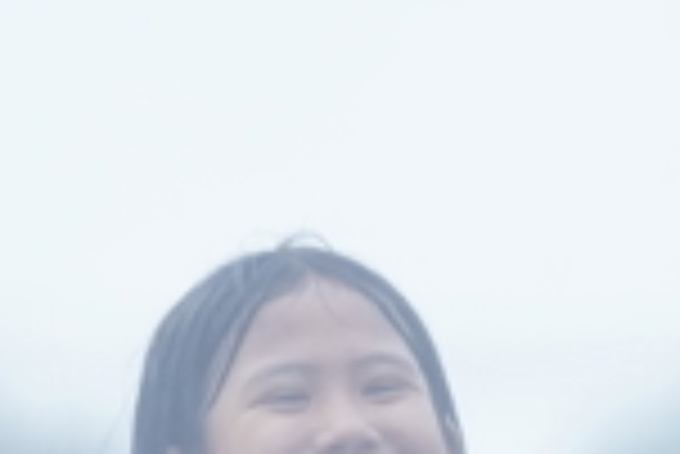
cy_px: 681
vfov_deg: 2.1
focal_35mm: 660
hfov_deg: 3.1
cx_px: 293
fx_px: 12478
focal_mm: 200
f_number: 2.8
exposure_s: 1/500
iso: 3200
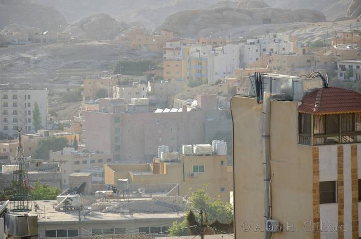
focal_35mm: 300
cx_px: 180
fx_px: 3001
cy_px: 120
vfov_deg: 4.6
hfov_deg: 6.9
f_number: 6.3
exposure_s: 1/320
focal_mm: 200
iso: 125
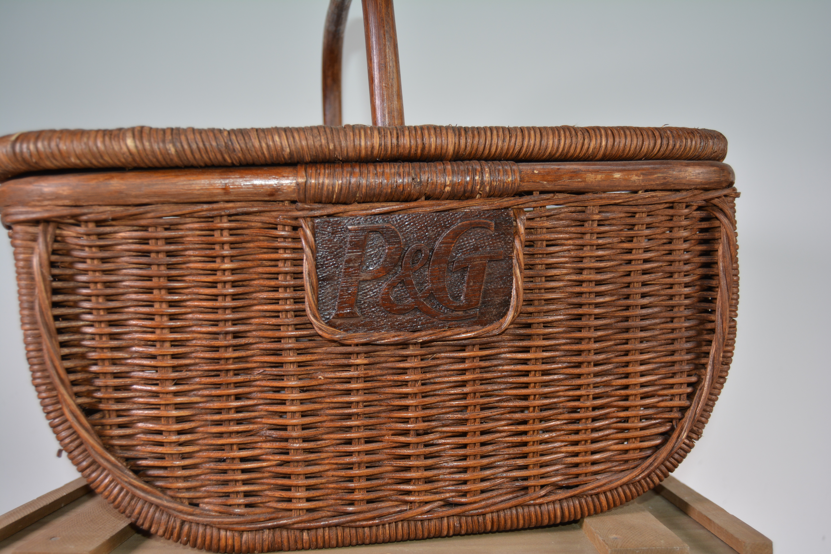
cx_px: 416
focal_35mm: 34
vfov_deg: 38.4
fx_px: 796
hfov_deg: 55.1
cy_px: 277
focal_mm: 23
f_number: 3.8
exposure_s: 1/100
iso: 250
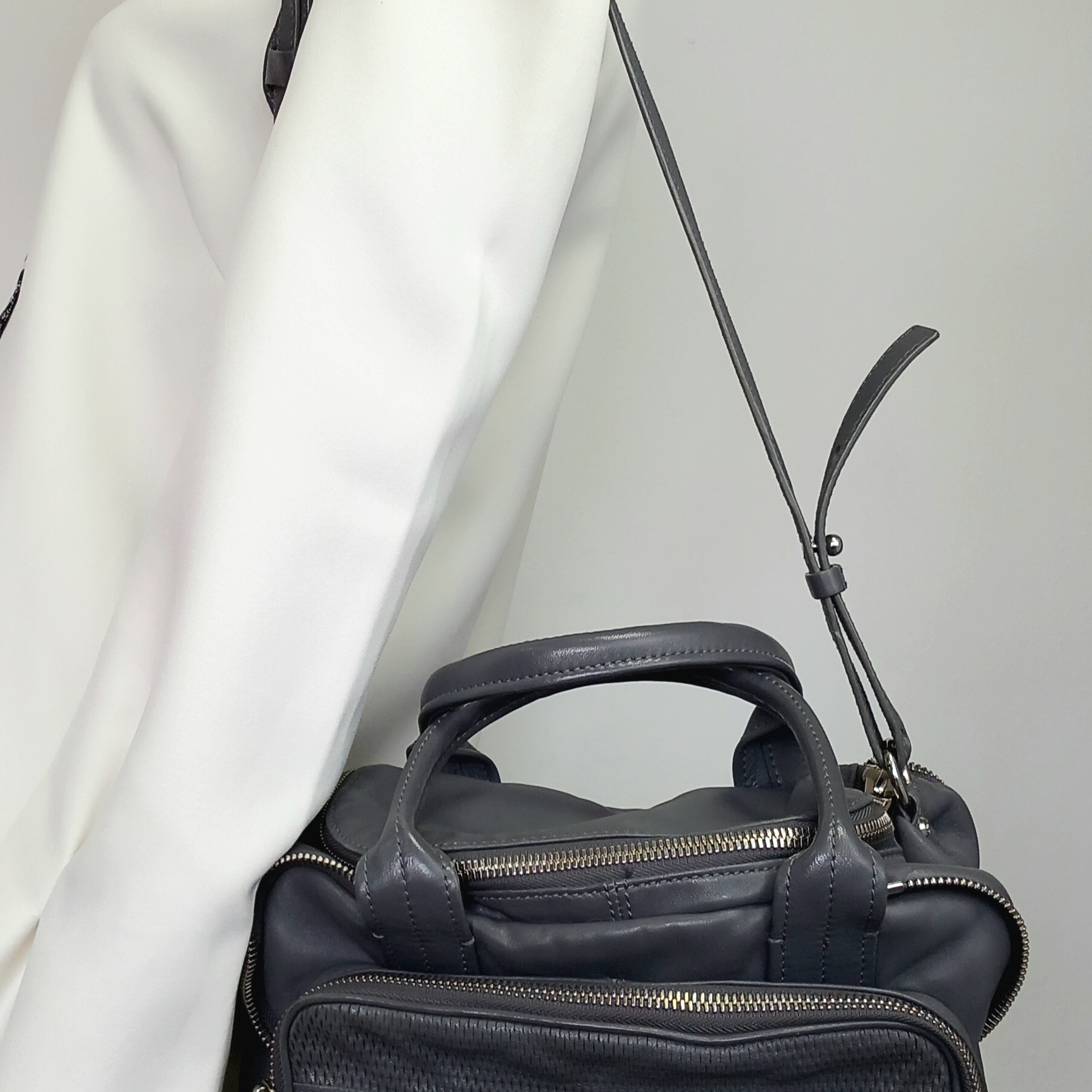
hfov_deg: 31.2
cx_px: 307
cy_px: 528
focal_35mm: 54
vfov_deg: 31.6
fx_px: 1927
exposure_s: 1/50.3
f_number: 1.8
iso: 64
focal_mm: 4
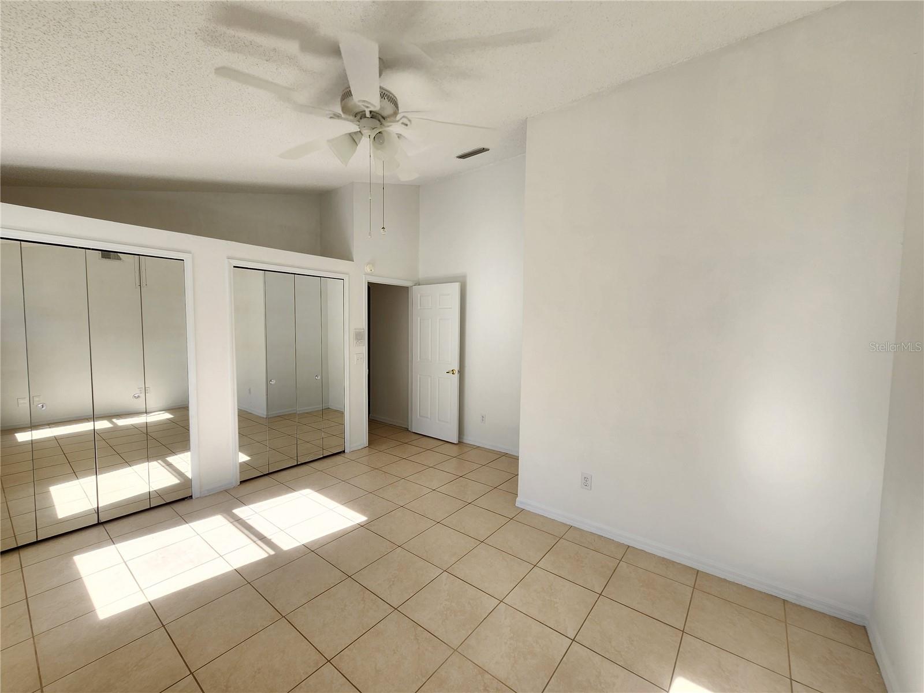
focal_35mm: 13
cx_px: 462
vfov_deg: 89.9
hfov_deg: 106.2
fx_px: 347
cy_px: 346
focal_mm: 2.2
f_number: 2.2
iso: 50
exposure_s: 1/181
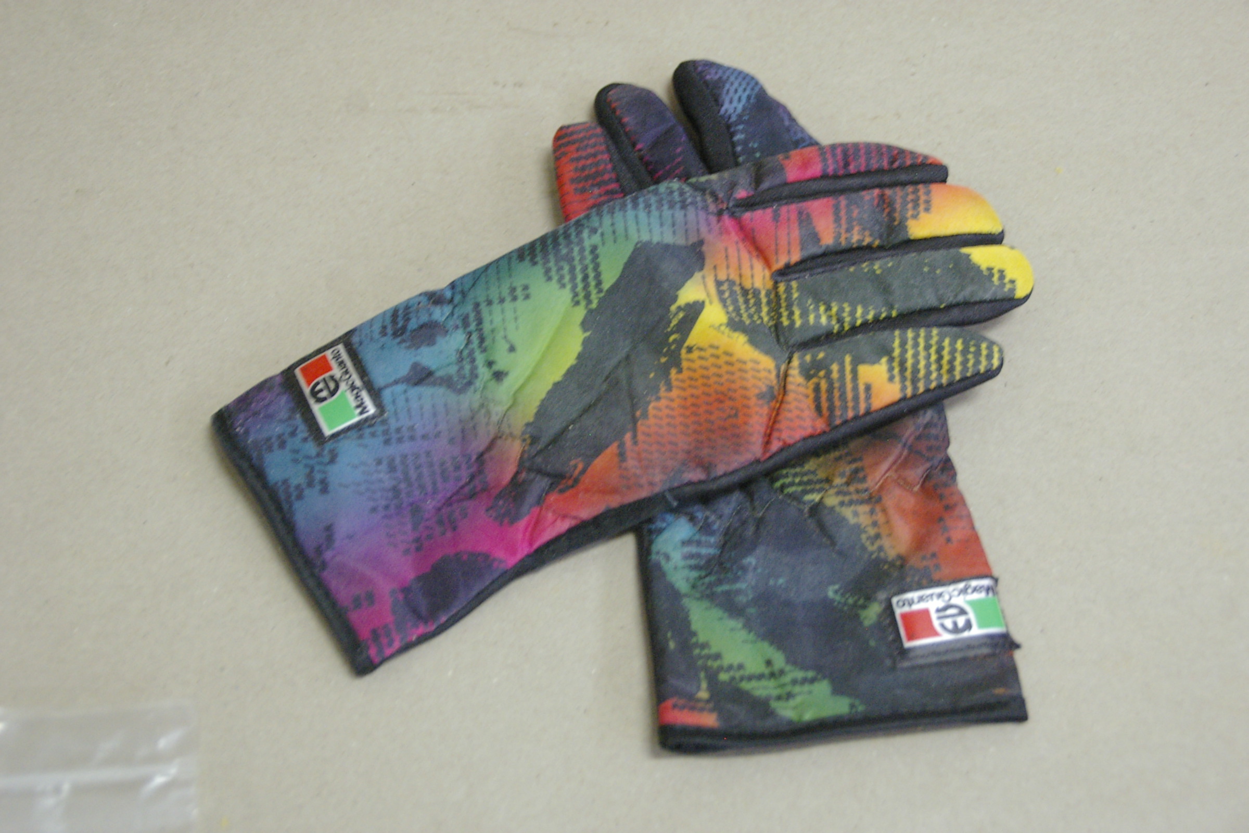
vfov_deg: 22.6
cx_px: 624
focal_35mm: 60
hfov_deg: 33.4
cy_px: 416
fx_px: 2082
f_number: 6.7
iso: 1600
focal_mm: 40
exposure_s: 1/10
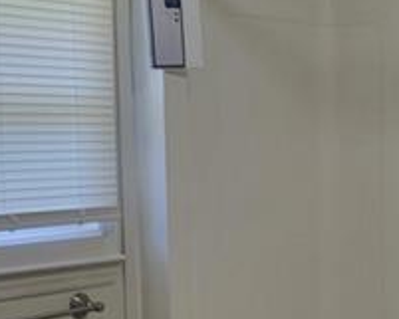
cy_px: 230
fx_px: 1146
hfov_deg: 19.4
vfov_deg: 15.8
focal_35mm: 97
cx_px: 355
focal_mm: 5.4
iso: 125
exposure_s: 1/120
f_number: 1.8
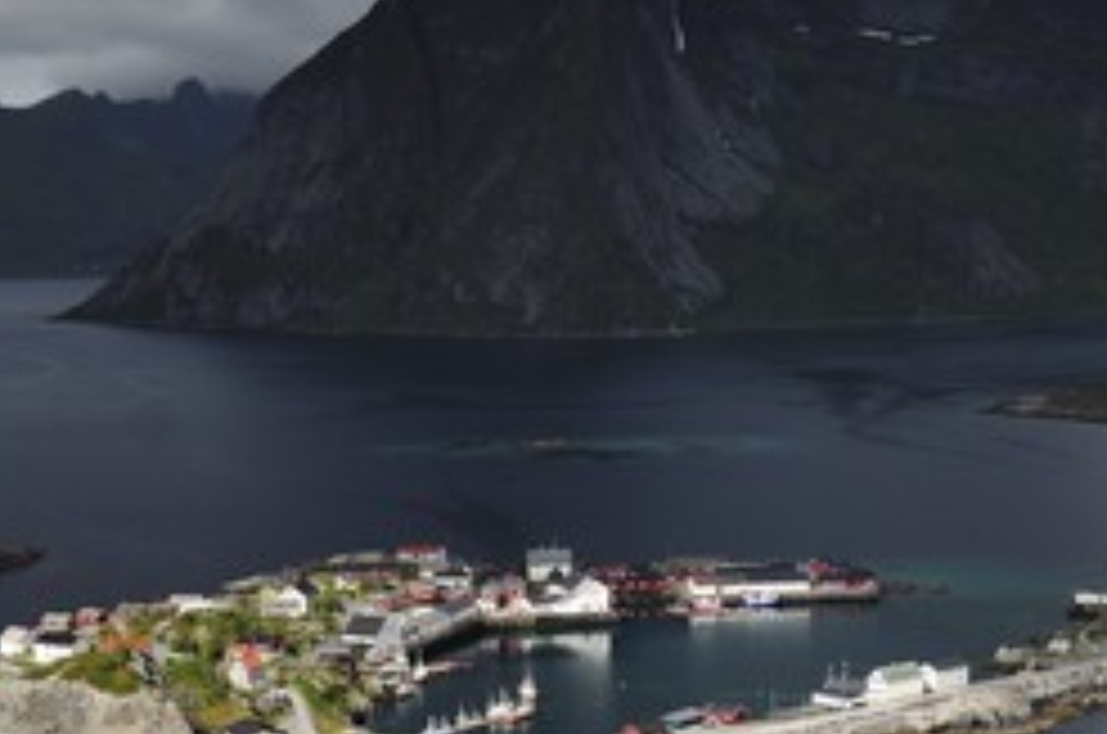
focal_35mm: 72
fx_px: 2210
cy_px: 320
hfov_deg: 27.5
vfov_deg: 18.8
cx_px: 893
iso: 100
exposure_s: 1/1250
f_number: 4
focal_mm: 28
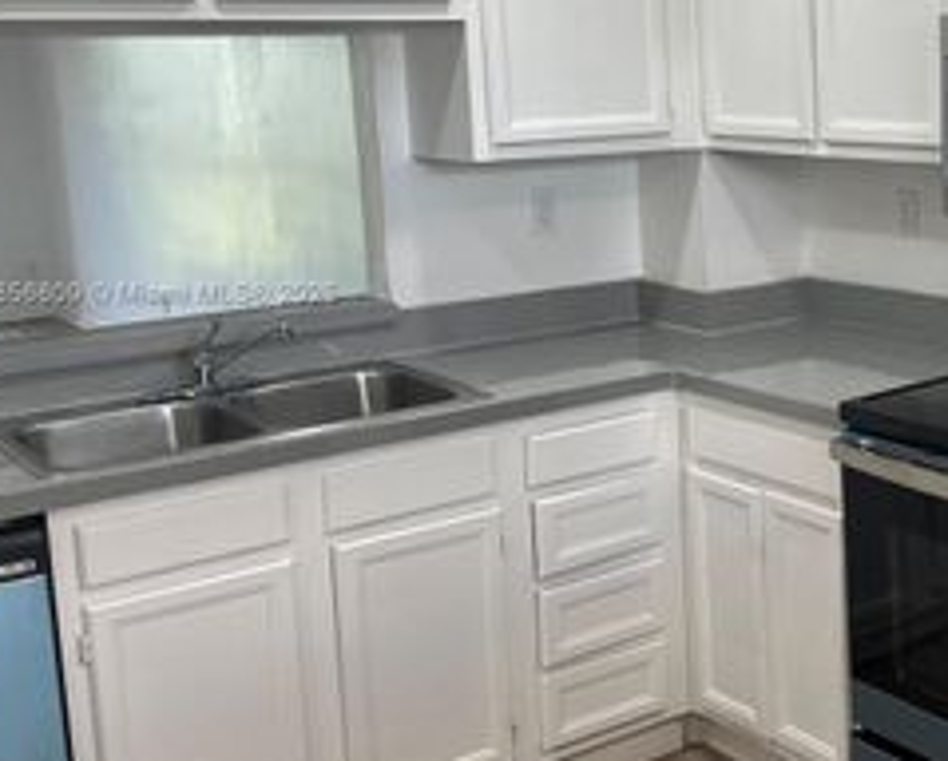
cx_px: 932
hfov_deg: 32.6
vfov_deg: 28.6
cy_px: 295
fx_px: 1489
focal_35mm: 53
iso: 64
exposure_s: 1/120
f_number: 1.6
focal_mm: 5.1
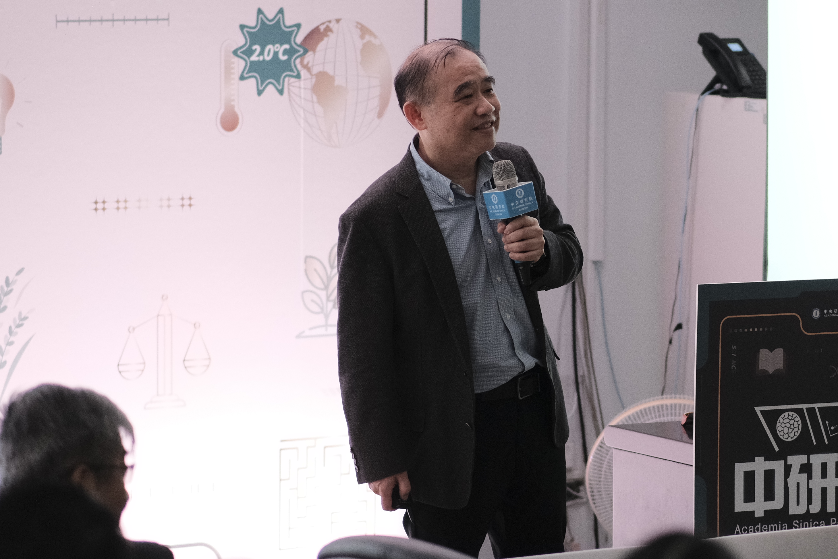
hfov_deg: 8.6
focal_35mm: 240
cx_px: 662
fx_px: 5587
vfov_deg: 5.7
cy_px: 192
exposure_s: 1/200
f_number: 1.8
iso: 1600
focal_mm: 85
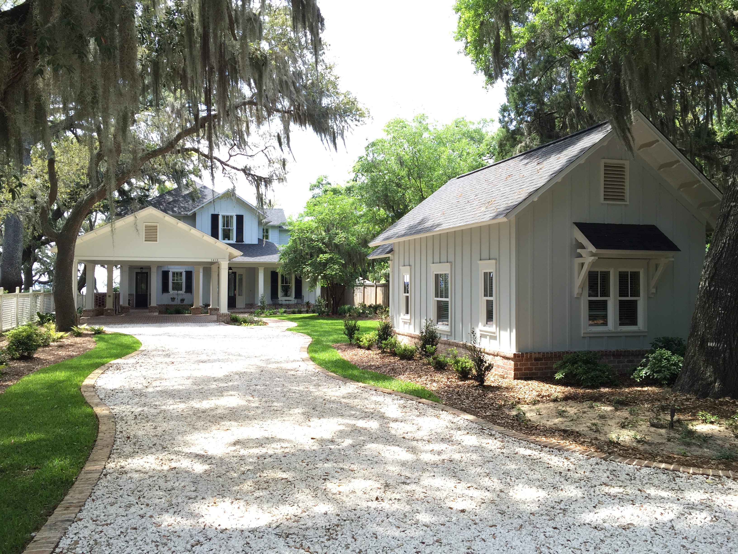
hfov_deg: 61.7
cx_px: 369
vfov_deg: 48.2
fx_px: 618
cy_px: 277
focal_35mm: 29
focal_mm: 4.15
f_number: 2.2
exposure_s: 1/190
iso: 32
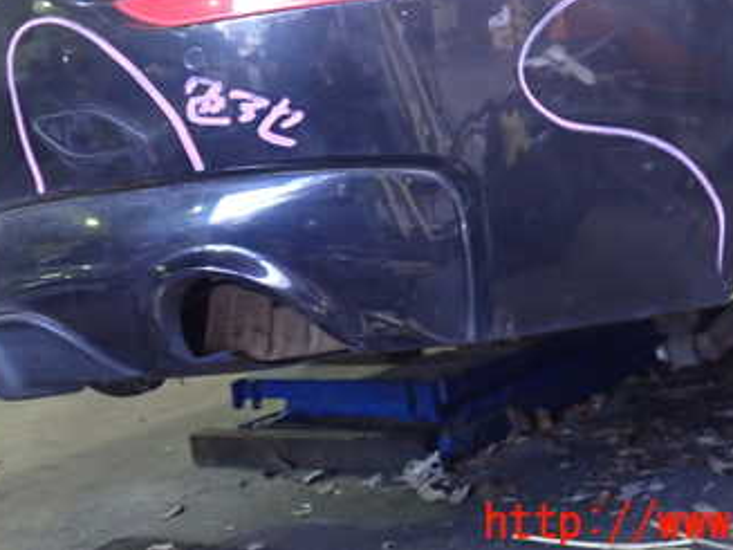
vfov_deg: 25.6
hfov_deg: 34.9
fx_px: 1164
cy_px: 47
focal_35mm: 55
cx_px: 318
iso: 640
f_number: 2.3
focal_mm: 5.4
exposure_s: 1/30
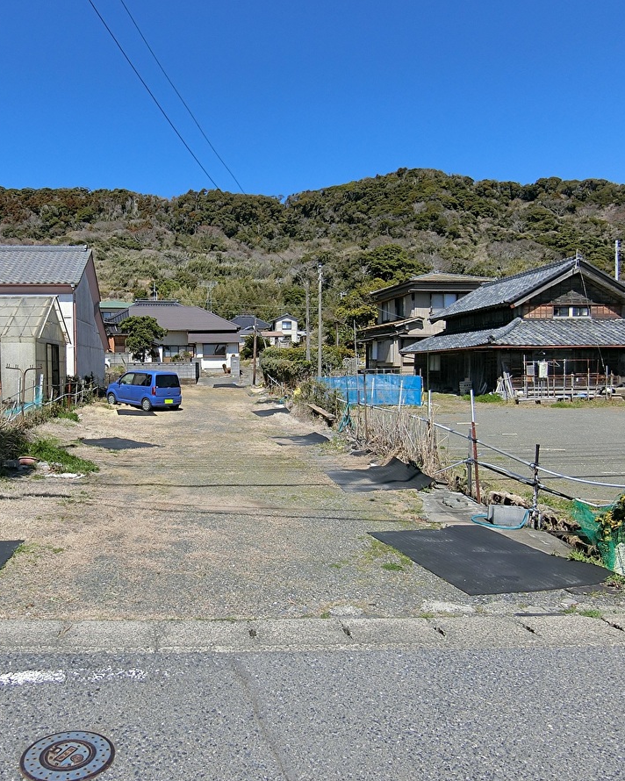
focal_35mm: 25
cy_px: 394
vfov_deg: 68.1
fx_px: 578
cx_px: 219
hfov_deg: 55.8
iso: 80
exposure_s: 1/320
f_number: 6.9
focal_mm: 4.06
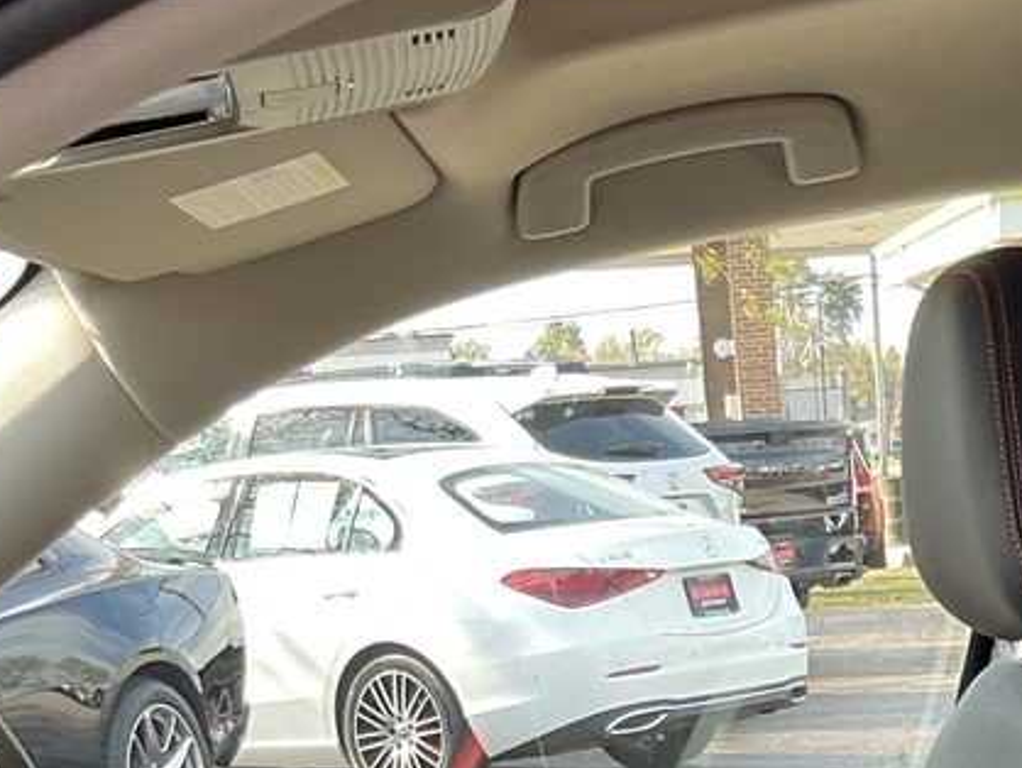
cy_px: 752
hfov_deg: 27.1
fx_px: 2097
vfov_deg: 20.2
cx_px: 746
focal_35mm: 71
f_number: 1.8
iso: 25
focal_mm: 3
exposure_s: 1/122
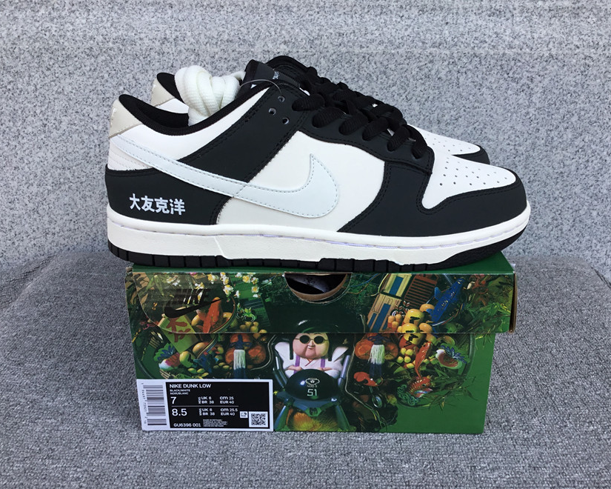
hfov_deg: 54.2
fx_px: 597
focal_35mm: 33
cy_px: 244
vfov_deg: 44.5
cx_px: 316
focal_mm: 3.3
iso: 25
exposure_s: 1/347
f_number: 2.4
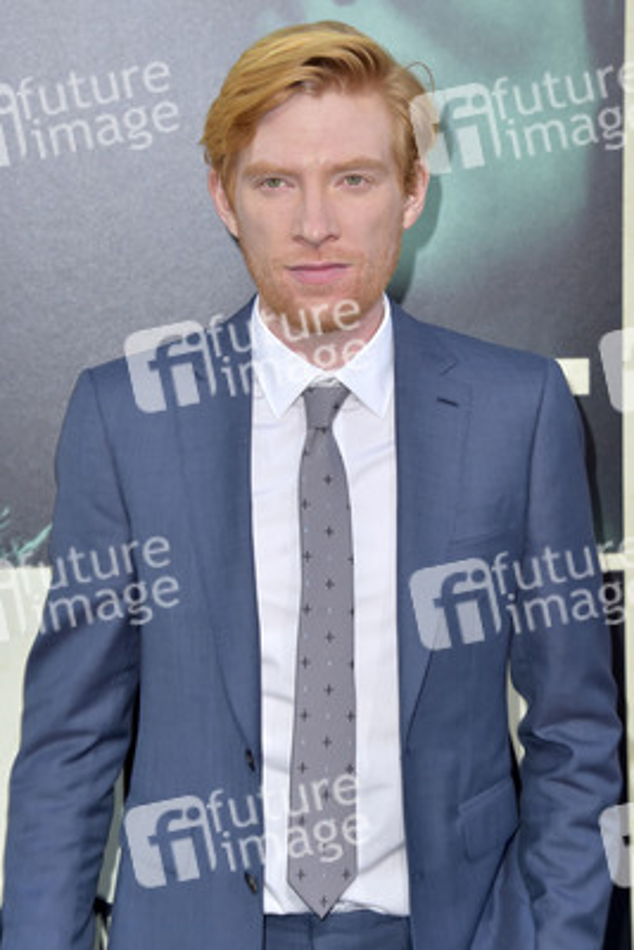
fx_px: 2956
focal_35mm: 112
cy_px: 475
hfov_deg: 12.2
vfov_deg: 18.3
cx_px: 317
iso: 320
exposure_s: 1/250
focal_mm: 112
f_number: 7.1
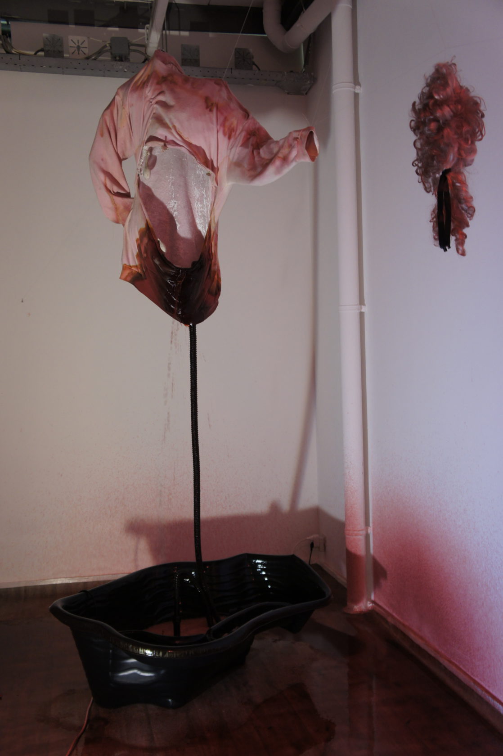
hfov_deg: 35.5
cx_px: 252
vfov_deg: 51.3
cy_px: 378
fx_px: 787
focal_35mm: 38
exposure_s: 1/40
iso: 500
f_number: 4
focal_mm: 25
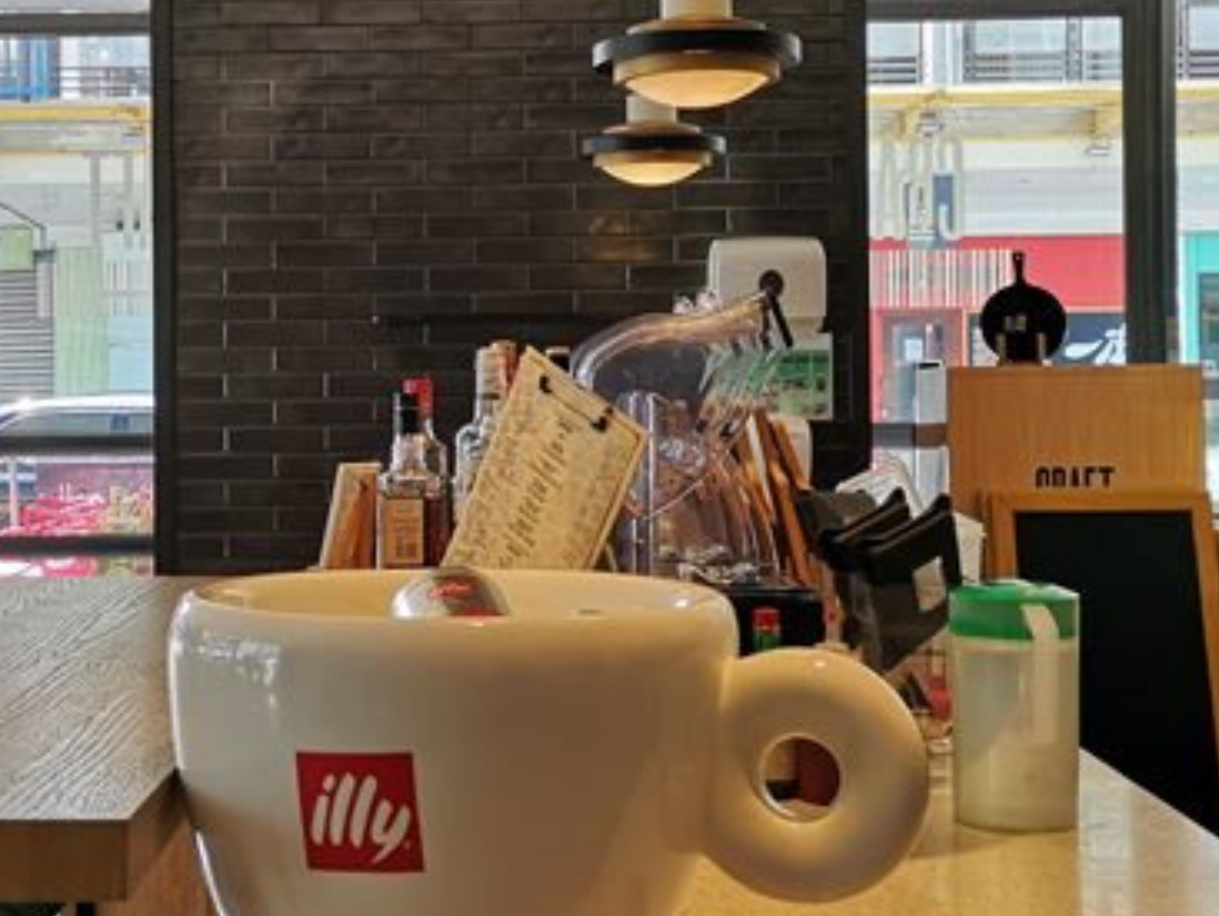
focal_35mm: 59
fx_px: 2079
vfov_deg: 24.8
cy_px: 356
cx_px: 483
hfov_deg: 32.6
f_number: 1.8
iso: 50
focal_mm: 3.95
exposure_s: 1/175
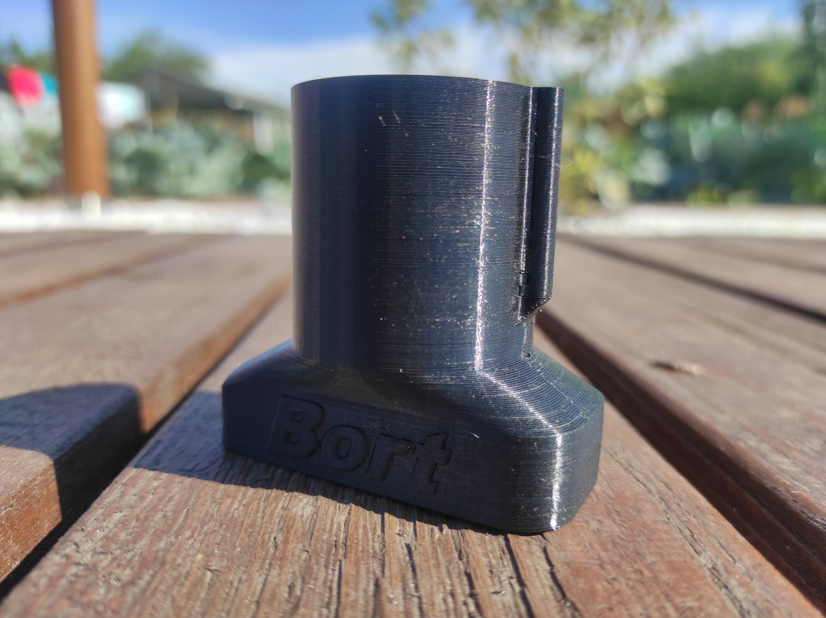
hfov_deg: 69.4
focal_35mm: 25
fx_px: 596
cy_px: 309
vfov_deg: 54.8
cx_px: 413
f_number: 1.89
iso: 100
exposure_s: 1/1809
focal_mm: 5.43
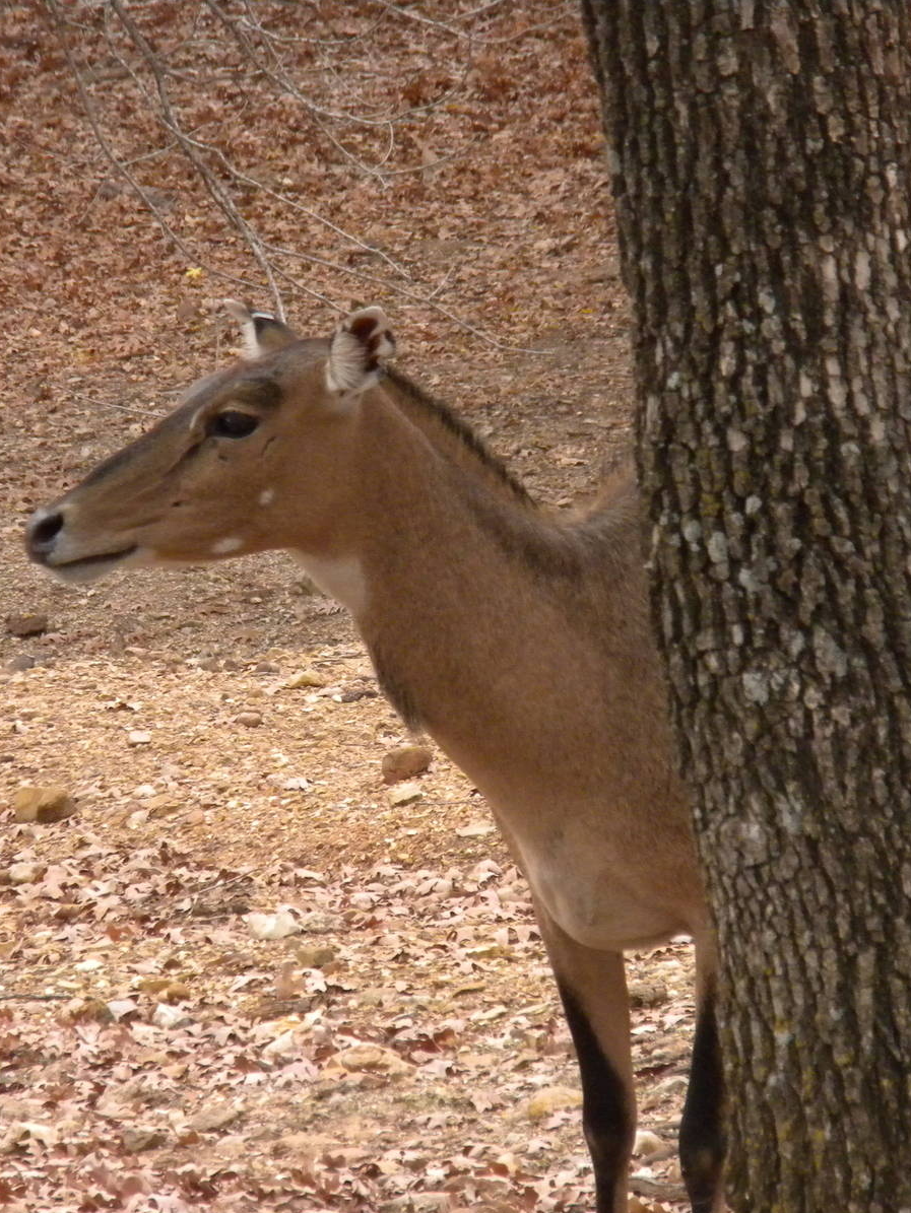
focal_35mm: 348
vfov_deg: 5.7
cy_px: 607
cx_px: 429
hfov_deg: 4.3
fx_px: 12205
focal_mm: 46.2
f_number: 5.3
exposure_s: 1/362
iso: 417
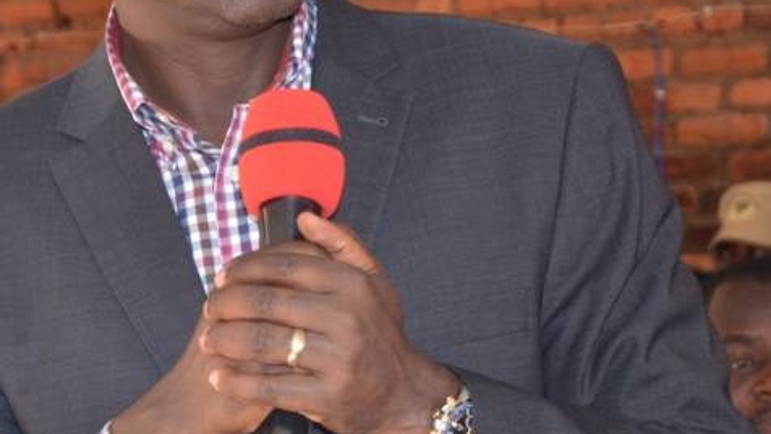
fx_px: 3313
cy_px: 191
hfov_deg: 13.2
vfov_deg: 7.5
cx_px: 207
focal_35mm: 162
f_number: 4.8
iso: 800
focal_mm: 48
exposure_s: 1/60
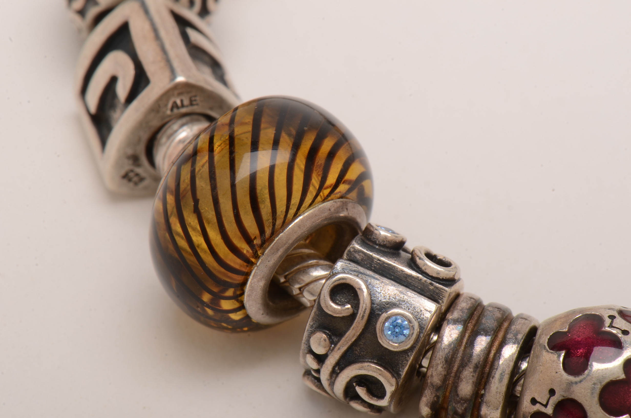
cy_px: 209
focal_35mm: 128
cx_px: 316
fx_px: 2230
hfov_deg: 16.1
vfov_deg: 10.7
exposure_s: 1/160
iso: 100
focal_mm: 85
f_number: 29
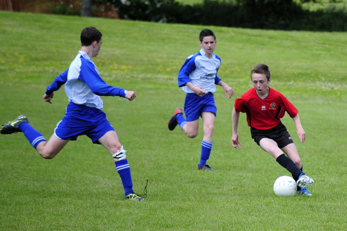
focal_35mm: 300
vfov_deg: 4.6
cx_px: 174
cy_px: 116
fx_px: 2889
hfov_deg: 6.9
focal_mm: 200
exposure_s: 1/2000
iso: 400
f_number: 5.6
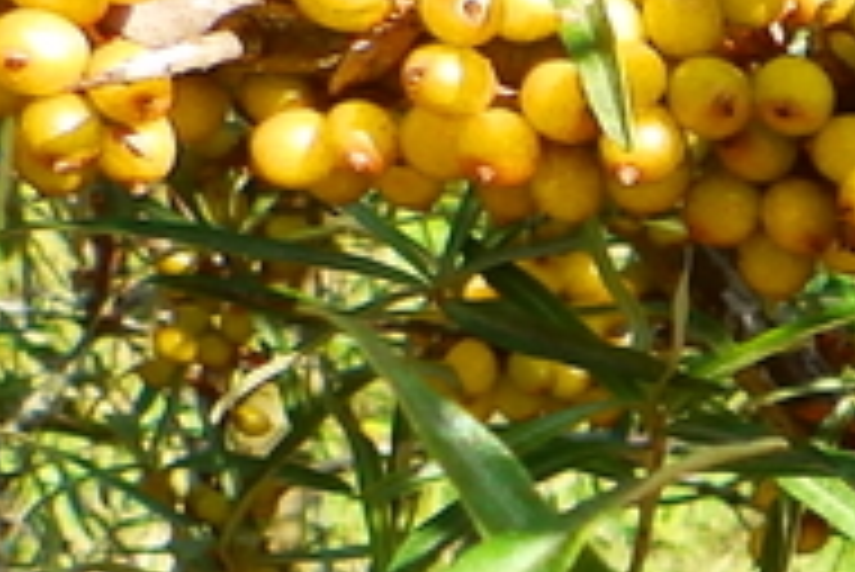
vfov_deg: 9.7
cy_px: 858
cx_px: 2200
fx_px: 3256
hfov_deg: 11.6
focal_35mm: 137
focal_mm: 4
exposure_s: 1/160
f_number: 4.5
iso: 80
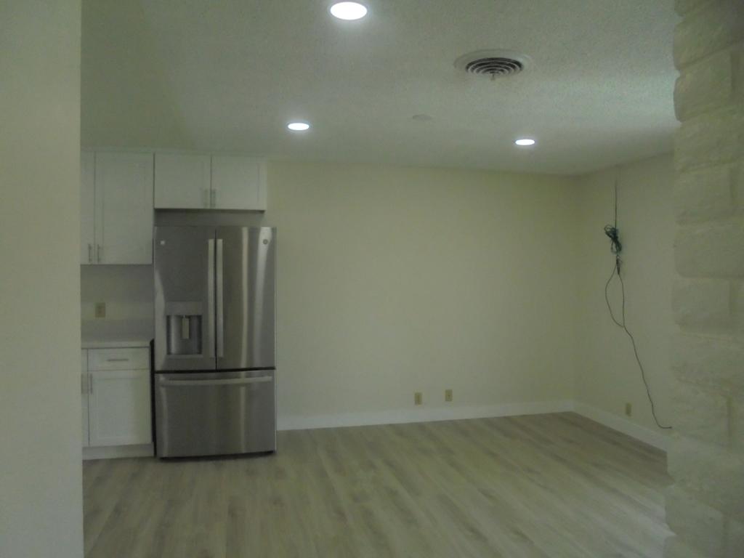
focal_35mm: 26
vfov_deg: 53.1
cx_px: 372
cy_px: 279
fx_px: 559
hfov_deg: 67.3
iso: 400
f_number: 3.5
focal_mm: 4.6
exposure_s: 1/250
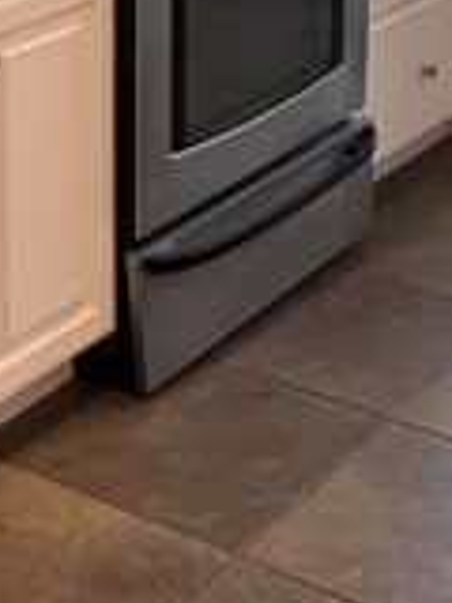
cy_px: -181
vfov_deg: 18.9
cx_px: 60
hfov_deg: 15.3
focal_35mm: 96
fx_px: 1671
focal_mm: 6.76
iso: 80
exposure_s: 1/120
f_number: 1.78
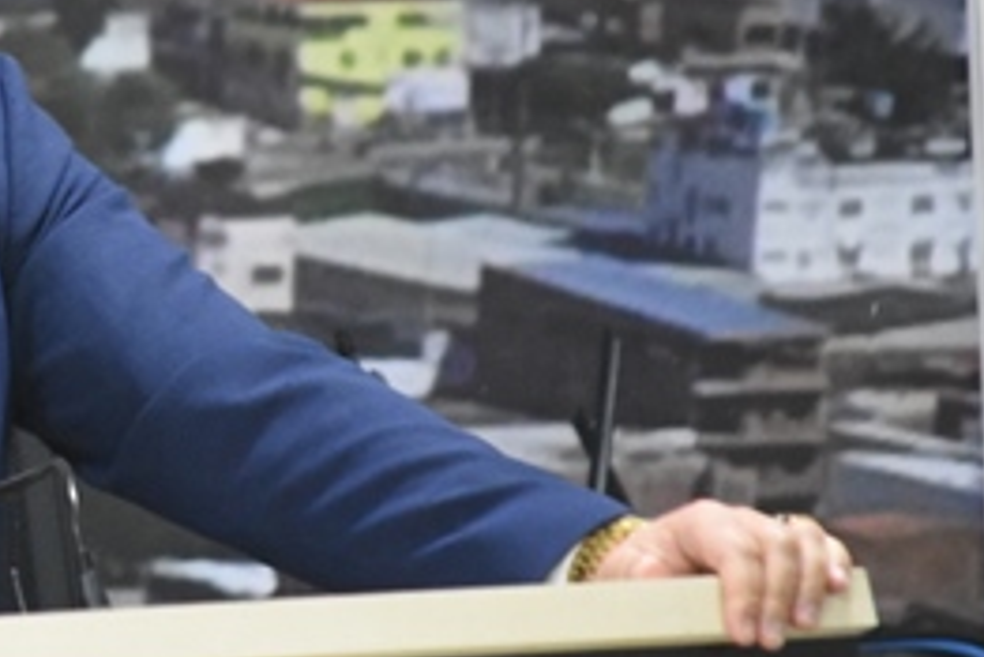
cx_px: -139
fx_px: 30055
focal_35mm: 1099
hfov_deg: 1.9
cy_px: 173
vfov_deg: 1.3
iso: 5000
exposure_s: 1/30
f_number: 5.6
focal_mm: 300
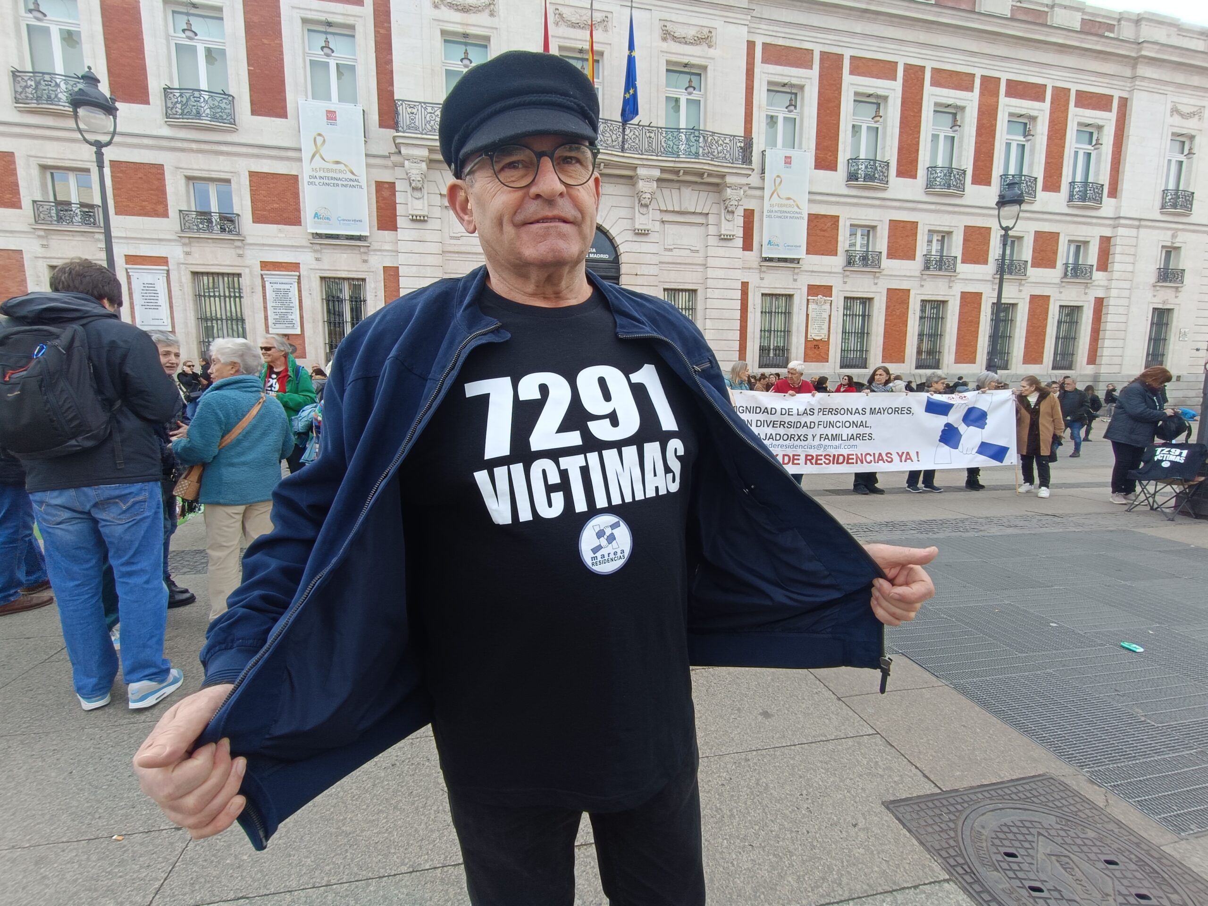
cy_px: 453
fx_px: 558
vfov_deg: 78.1
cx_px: 604
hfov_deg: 94.5
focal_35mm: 16
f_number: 2.2
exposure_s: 1/325
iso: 50
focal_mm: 1.66
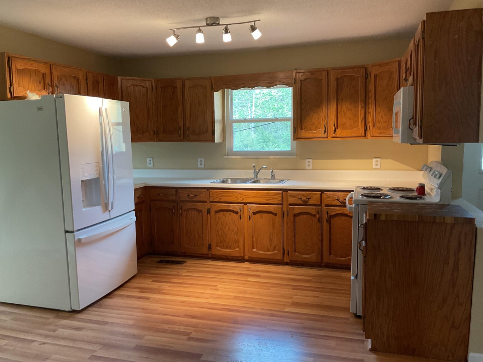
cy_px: 181
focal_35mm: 29
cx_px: 242
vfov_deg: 48.2
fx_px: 405
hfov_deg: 61.7
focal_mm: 3
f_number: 1.8
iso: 125
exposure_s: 1/60
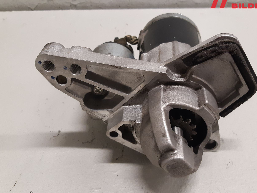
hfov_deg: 56.6
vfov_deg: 44.1
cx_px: 147
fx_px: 238
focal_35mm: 32
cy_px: 101
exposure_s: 1/50
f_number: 1.7
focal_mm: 3.93
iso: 200
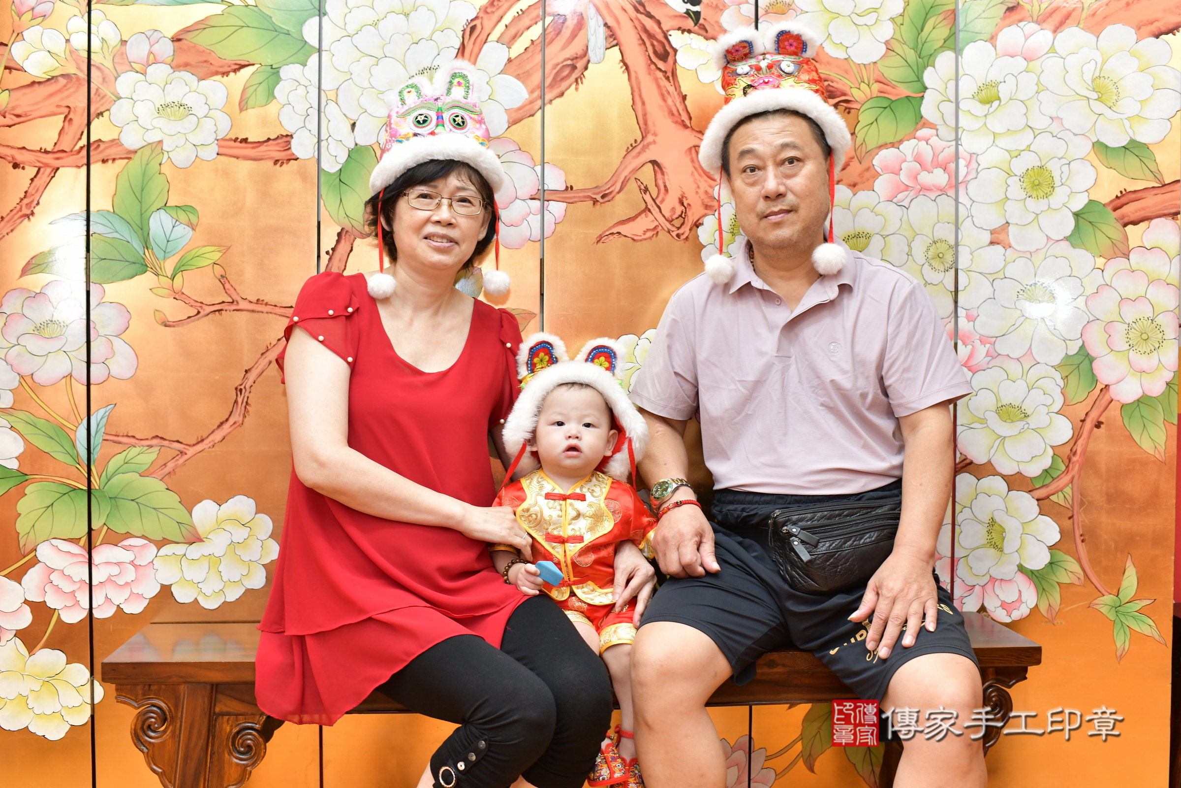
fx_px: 1148
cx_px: 590
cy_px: 394
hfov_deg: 54.4
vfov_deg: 37.9
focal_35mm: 35
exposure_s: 1/200
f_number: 4.5
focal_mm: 35
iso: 1000
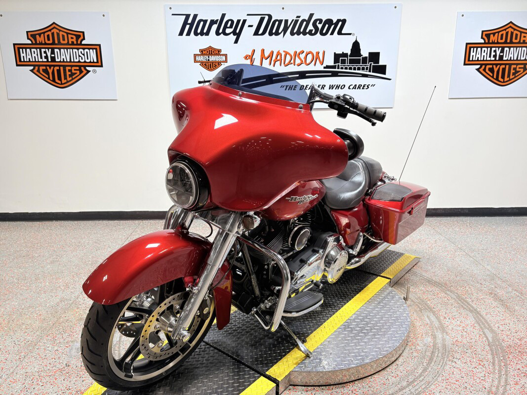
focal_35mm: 26
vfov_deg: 53.1
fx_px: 396
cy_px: 198
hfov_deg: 67.3
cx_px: 264
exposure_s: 1/120
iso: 50
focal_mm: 5.96
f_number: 1.6
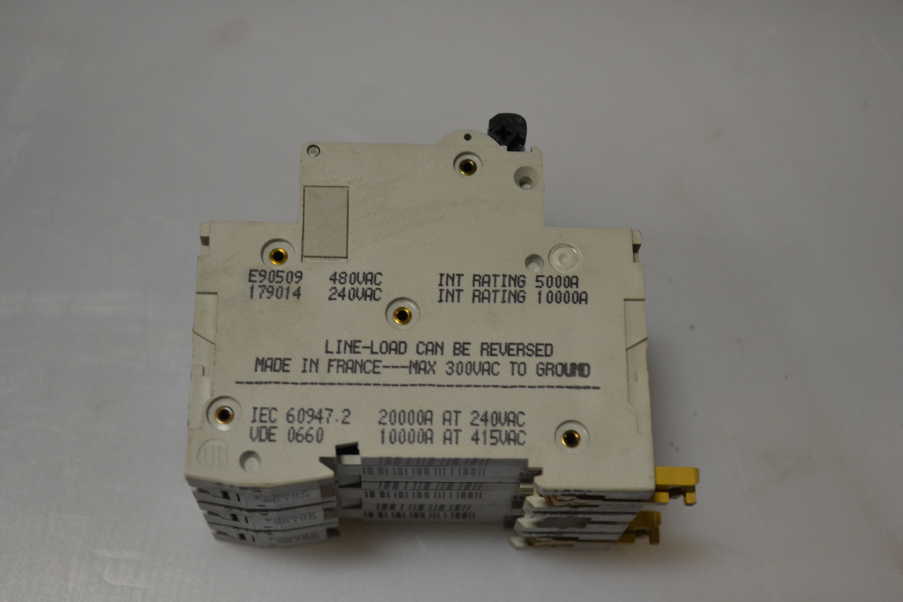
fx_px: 1505
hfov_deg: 33.4
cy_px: 301
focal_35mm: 60
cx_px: 452
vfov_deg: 22.6
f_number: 5.3
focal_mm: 40
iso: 1000
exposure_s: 1/60
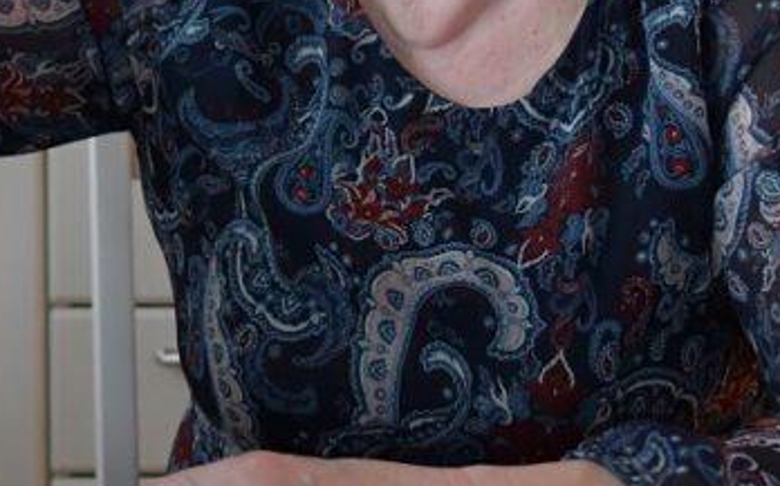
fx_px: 2167
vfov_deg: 12.7
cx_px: 217
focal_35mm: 102
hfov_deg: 20.3
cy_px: 91
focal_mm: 23
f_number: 2.8
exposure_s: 1/100
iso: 3200
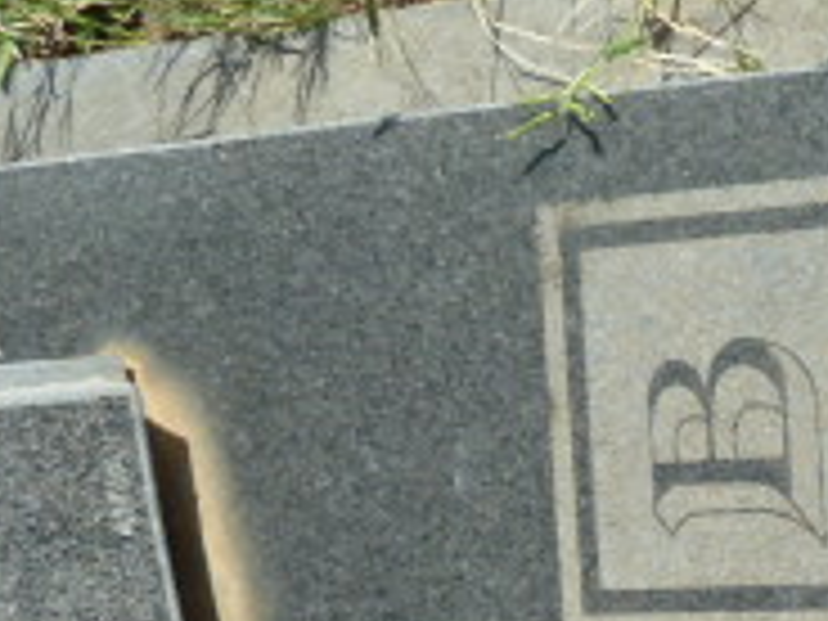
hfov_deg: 19.2
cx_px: 1300
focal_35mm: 87
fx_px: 2081
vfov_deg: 16.9
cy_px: 428
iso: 80
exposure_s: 1/400
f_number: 4
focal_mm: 4.1
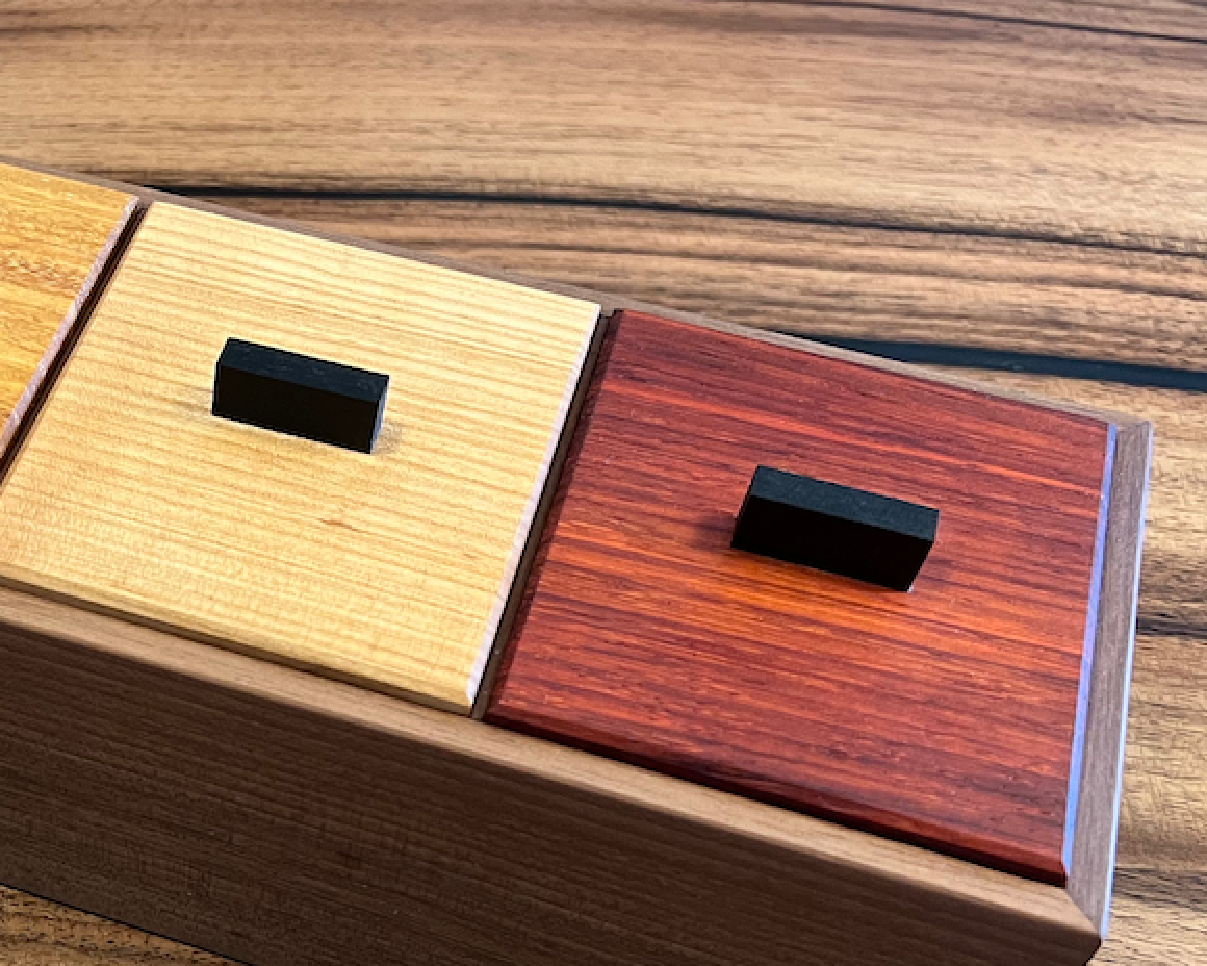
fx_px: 2000
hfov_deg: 31.1
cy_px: 729
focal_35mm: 56
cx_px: -2
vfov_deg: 26.8
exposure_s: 1/50
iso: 160
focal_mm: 5.7
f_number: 1.5
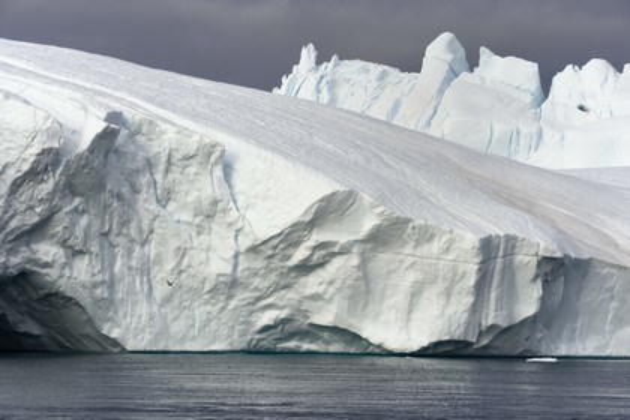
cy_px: 210
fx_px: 3325
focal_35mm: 190
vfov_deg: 7.2
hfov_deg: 10.8
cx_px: 315
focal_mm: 190
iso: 200
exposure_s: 1/320
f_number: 10
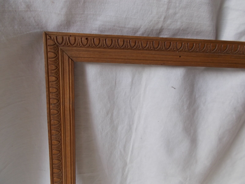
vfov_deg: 53.1
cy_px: 92
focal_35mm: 26
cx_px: 122
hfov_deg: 67.3
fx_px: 184
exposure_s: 1/40
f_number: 3.2
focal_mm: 4.6
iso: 80
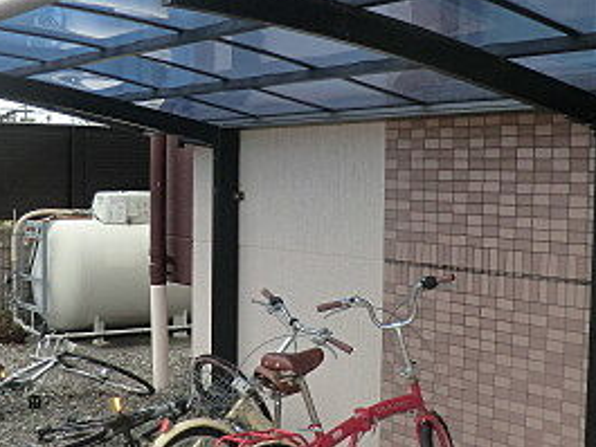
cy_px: 252
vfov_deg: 25.2
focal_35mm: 58
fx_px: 999
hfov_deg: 33.1
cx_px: 349
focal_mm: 4.3
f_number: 3.2
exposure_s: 1/400
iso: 80
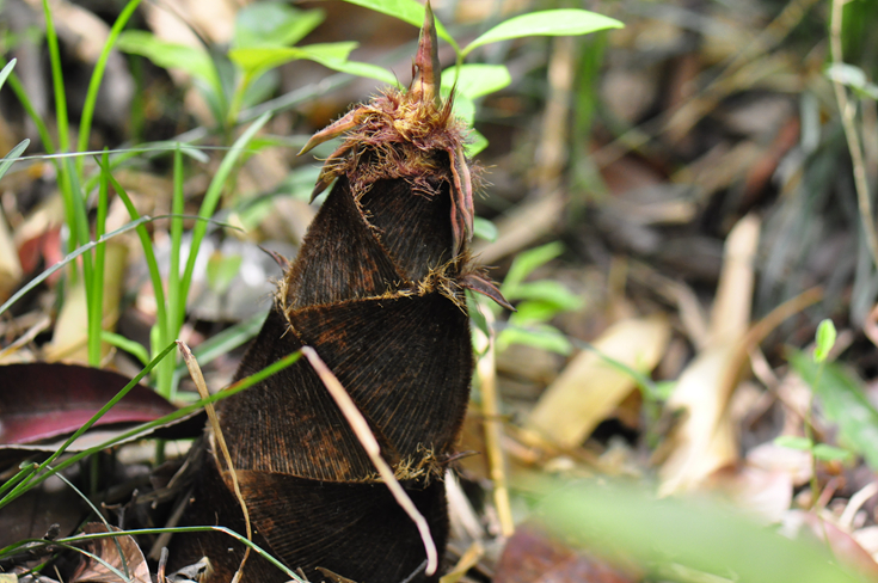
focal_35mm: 172
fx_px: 4178
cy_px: 277
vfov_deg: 8.0
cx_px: 468
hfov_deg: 12.0
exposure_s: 1/200
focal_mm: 105
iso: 800
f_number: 3.5
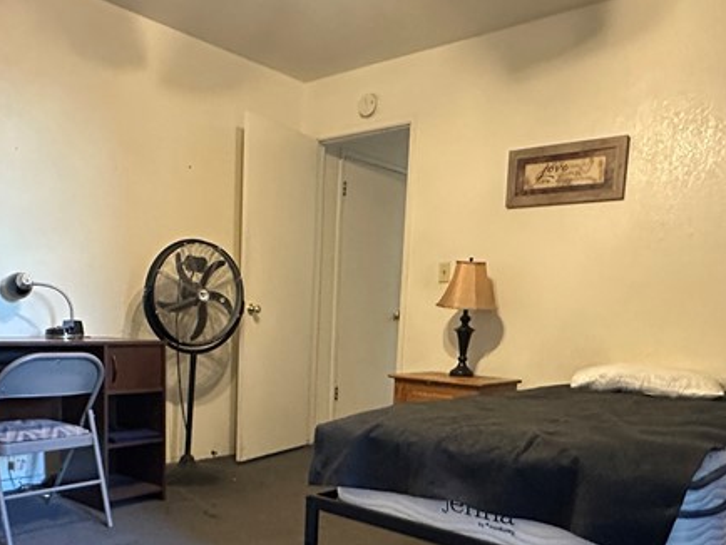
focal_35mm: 33
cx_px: 303
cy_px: 415
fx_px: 692
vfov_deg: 41.6
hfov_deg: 55.0
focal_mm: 2.22
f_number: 2.2
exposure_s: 1/60
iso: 1000
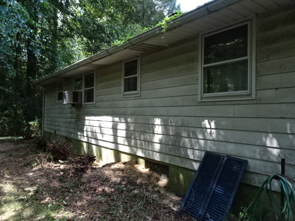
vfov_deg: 56.8
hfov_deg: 71.6
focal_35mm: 24
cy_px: 110
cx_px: 148
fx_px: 205
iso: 320
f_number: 3.5
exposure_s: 1/250
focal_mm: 4.1
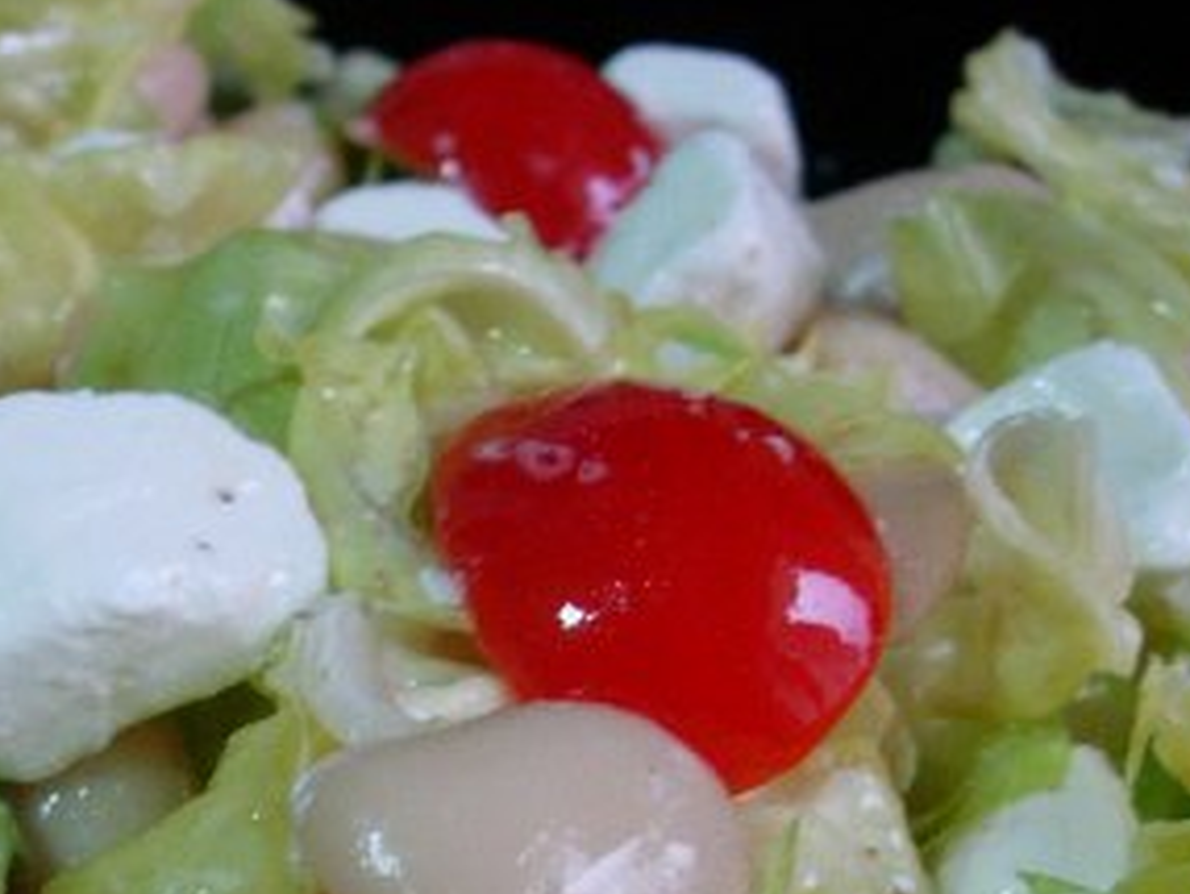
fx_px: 2925
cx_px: 183
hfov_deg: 22.6
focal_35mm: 85
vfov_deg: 16.8
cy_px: 985
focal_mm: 7.8
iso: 200
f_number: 2.8
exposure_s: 1/18.4
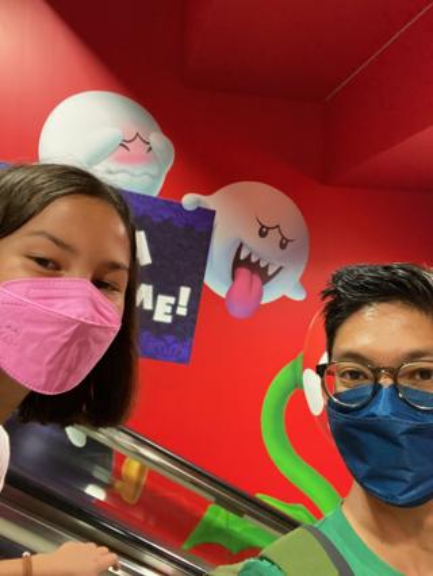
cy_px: 288
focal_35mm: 30
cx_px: 216
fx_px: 500
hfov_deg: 46.8
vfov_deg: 59.9
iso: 400
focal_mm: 2.71
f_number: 2.2
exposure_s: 1/33
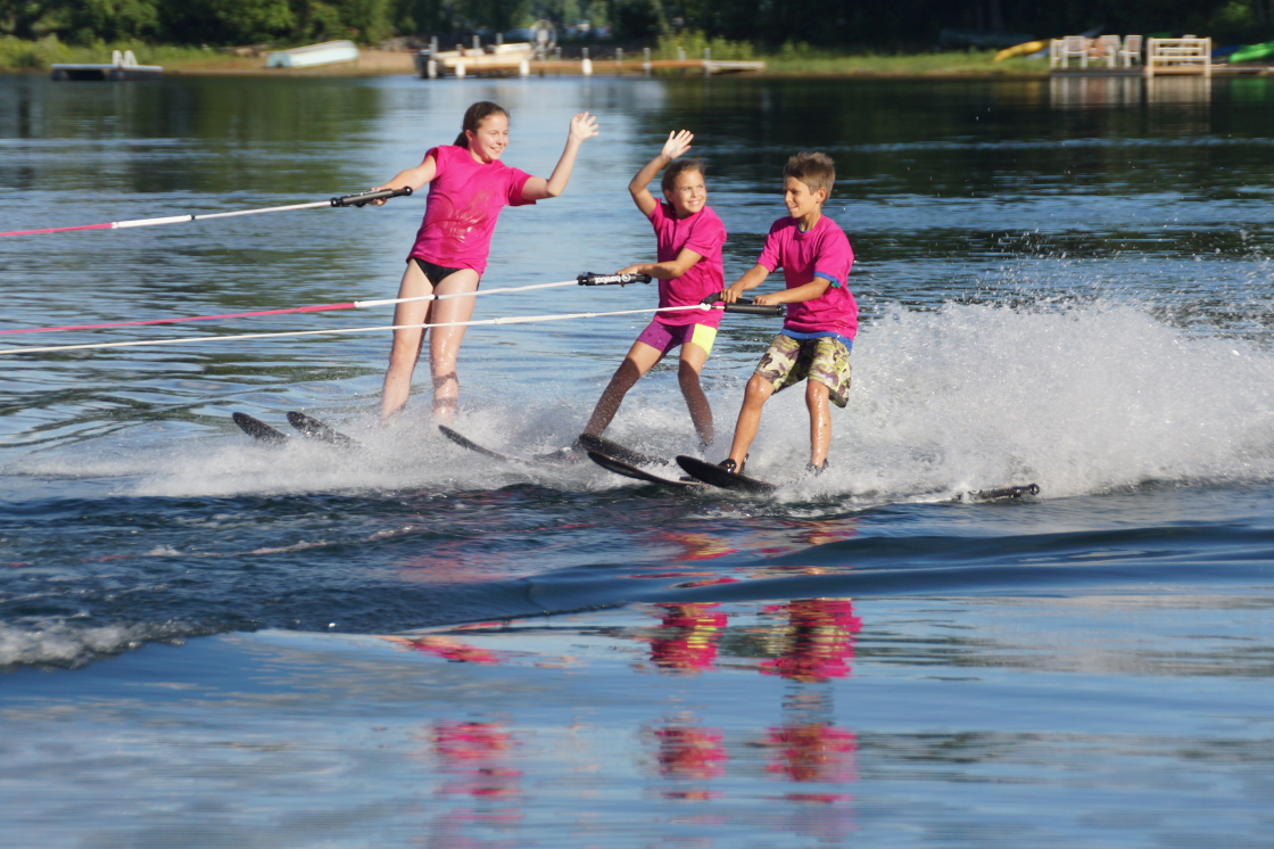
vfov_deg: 9.1
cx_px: 637
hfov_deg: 13.7
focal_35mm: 150
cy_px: 424
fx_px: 5306
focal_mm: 100
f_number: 6.3
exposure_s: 1/200
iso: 100
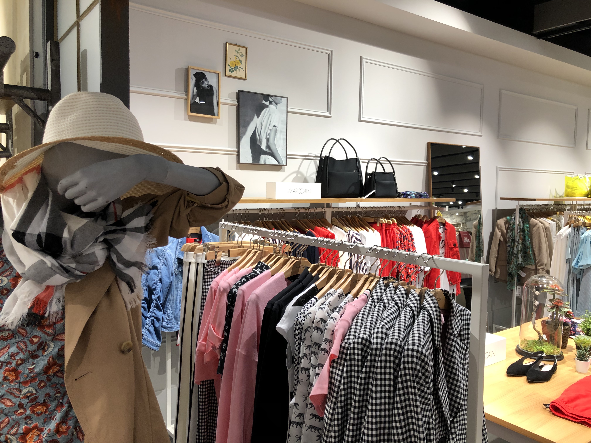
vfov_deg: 49.7
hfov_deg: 63.4
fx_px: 478
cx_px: 296
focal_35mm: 28
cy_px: 222
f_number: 1.8
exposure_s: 1/33
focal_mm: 4
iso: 25
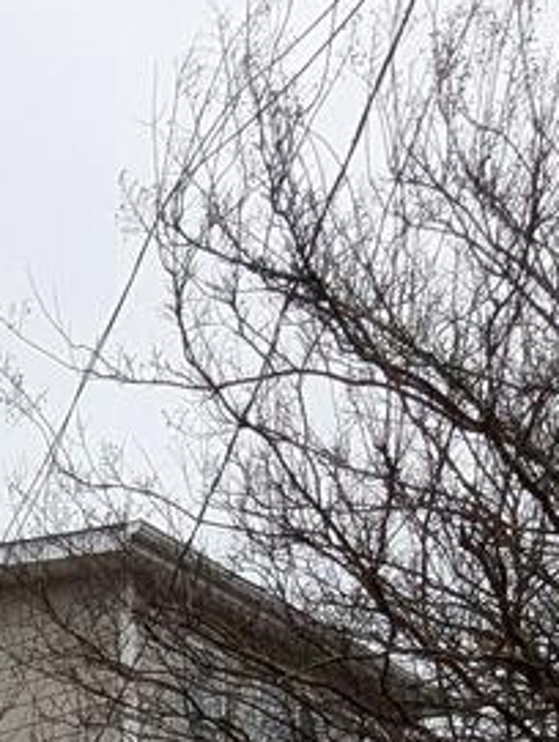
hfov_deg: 19.4
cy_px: 1281
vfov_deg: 21.0
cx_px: -230
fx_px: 1461
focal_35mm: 68
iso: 53
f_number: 1.7
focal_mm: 2.02
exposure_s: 1/597
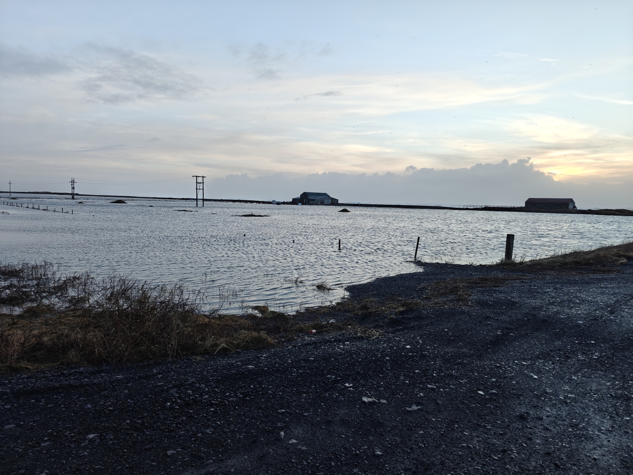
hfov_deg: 73.9
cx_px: 316
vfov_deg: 58.9
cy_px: 238
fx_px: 421
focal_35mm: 23
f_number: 1.6
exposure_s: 1/184
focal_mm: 6.06
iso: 50
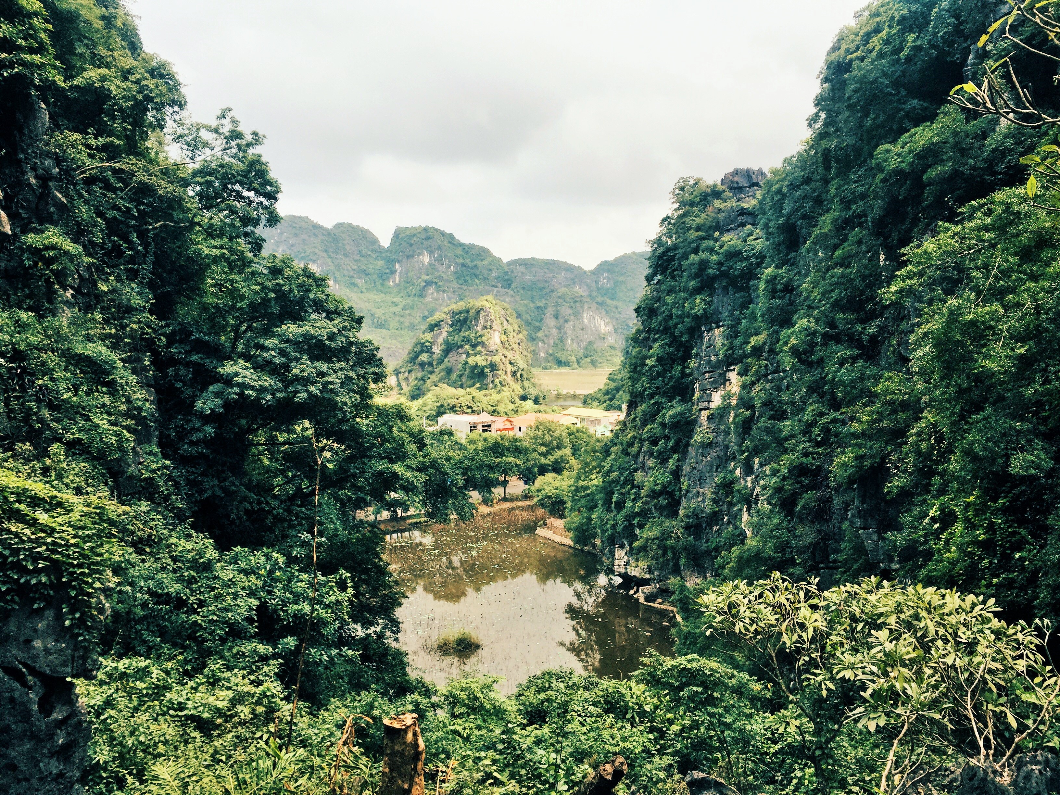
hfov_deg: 61.7
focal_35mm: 29
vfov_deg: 48.2
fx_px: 888
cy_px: 398
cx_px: 530
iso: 32
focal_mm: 4.15
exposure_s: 1/775
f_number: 2.2
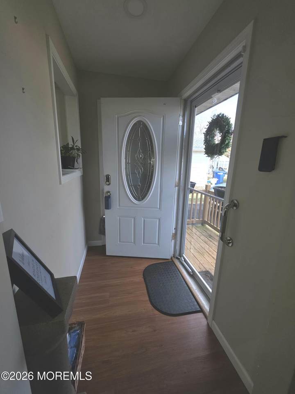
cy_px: 197
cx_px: 148
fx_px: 148
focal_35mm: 13
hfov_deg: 89.9
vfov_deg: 106.2
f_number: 1.9
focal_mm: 2.2
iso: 20
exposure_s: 1/132
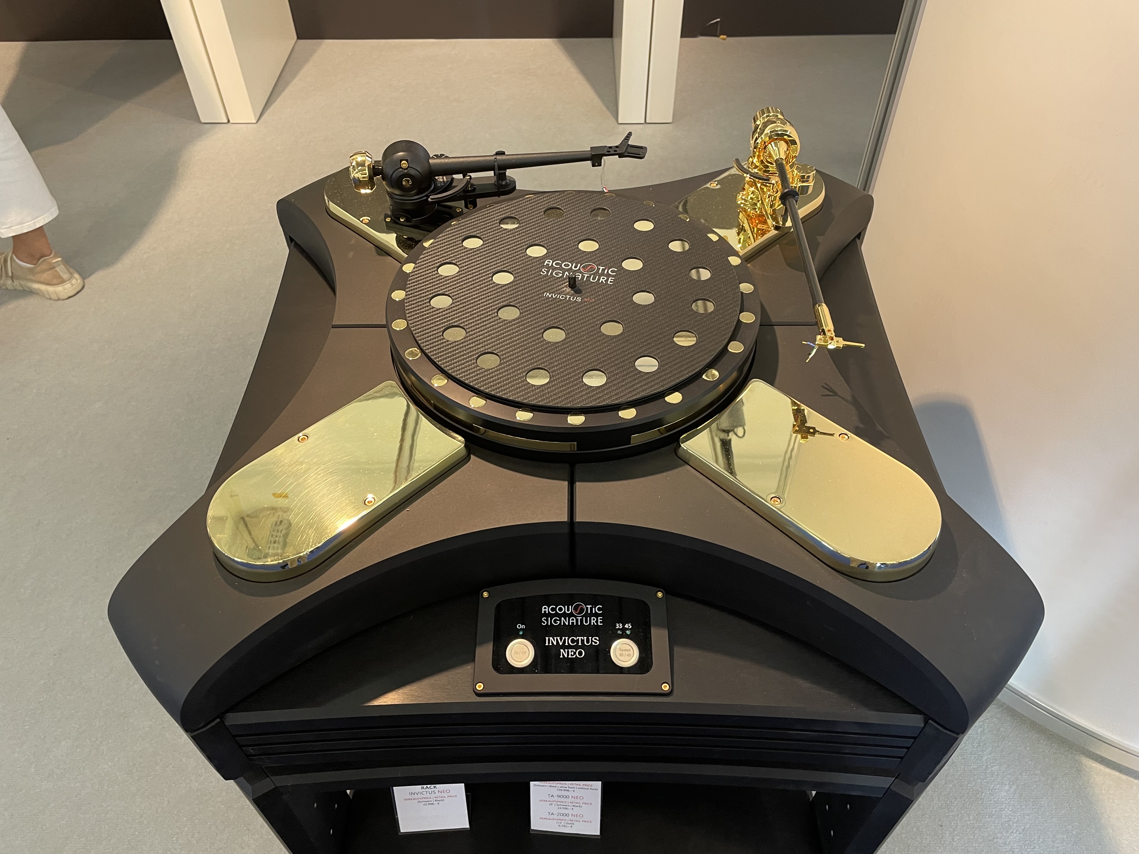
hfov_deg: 67.3
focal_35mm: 26
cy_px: 427
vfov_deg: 53.1
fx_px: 856
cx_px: 570
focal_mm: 4.2
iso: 100
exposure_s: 1/50
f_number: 1.6
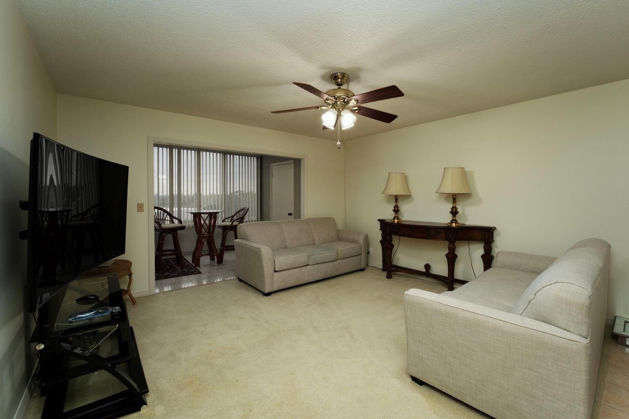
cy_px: 203
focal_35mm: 15
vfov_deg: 77.3
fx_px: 262
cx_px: 329
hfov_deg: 100.3
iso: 400
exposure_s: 1/8
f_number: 10
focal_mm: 14
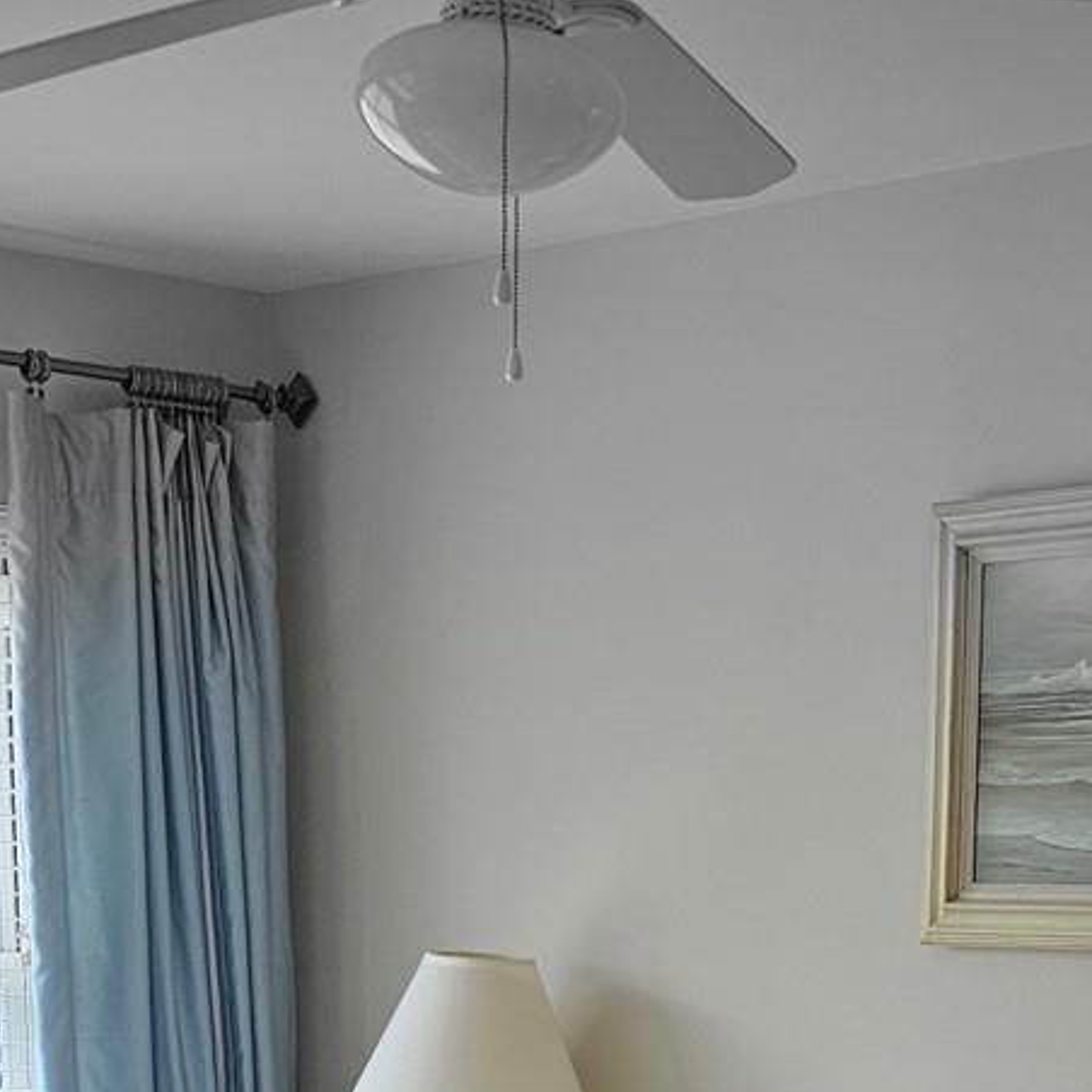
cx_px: 495
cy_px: 1411
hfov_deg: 24.0
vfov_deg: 21.7
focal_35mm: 72
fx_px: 2570
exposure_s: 1/120
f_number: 1.7
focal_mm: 6.3
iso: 50
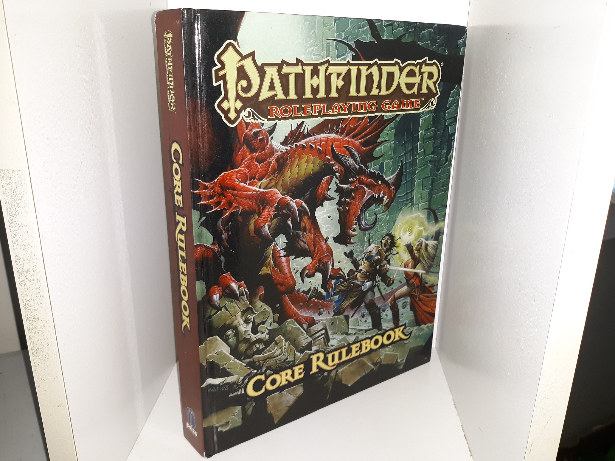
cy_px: 230
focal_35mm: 28
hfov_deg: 63.4
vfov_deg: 49.7
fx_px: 497
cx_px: 308
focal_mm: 3.7
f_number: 1.7
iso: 50
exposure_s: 1/60
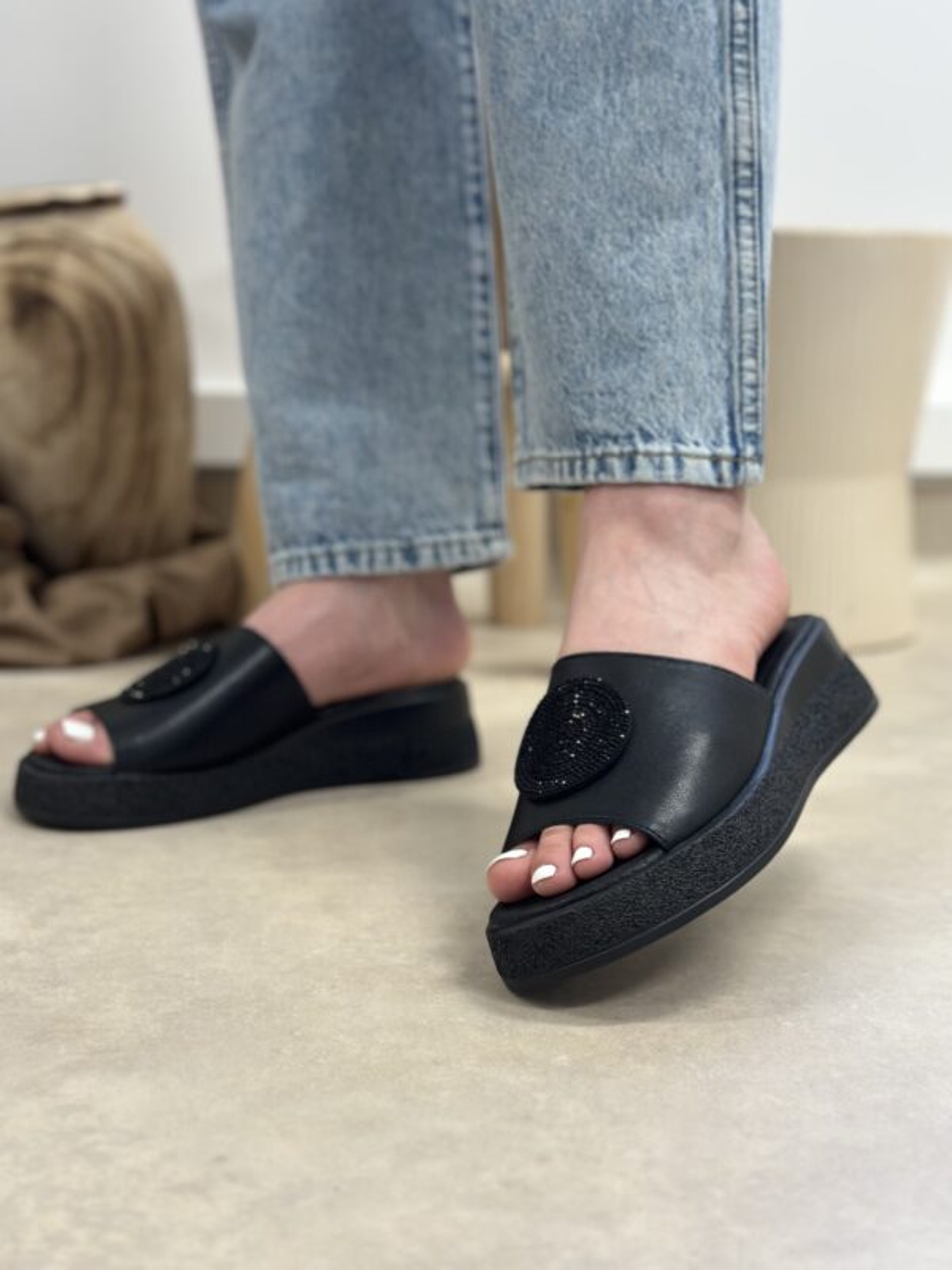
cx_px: 476
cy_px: 635
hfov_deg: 30.3
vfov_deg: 39.7
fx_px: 1760
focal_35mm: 48
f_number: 1.78
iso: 125
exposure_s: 1/50
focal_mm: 6.86
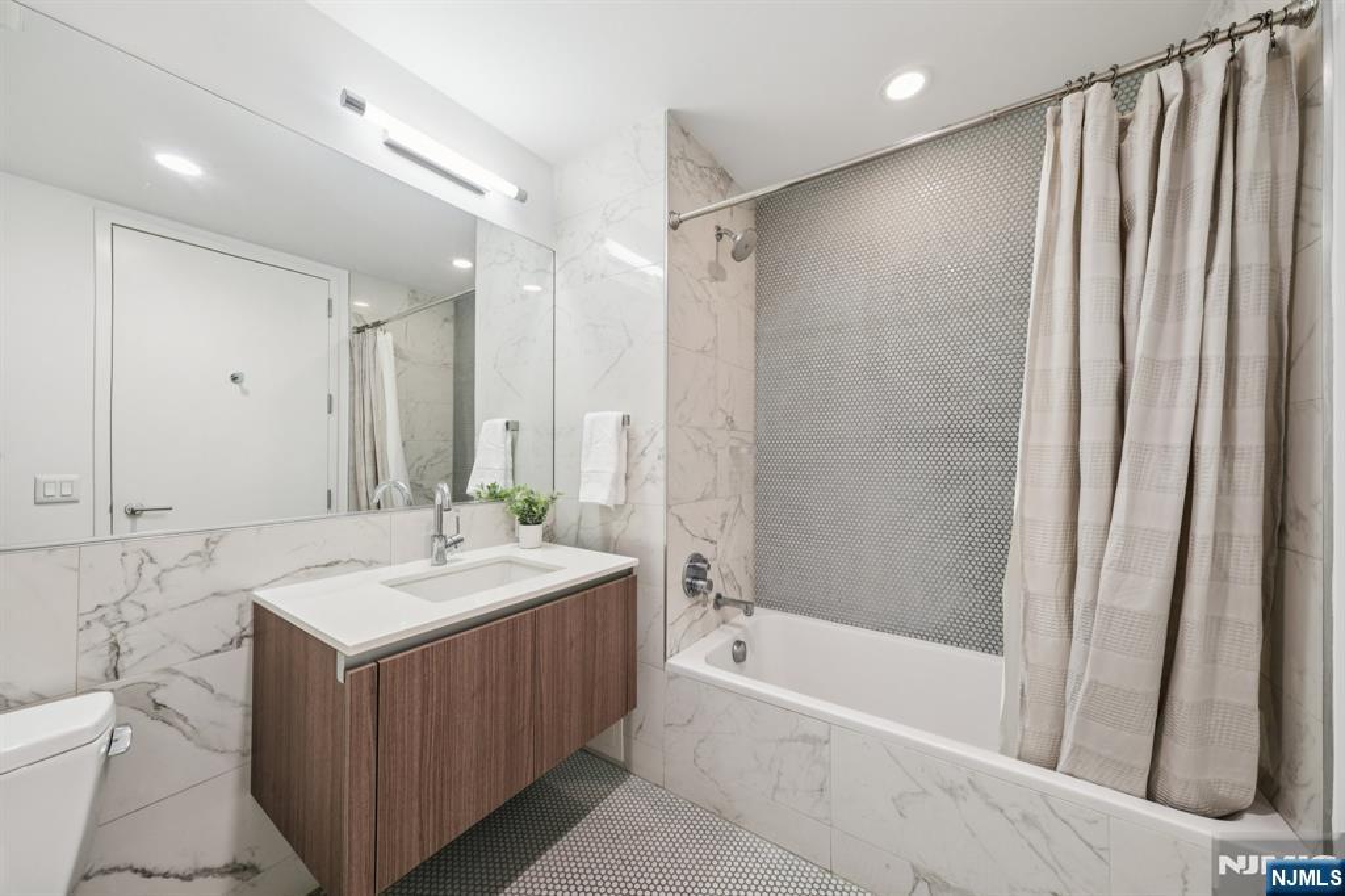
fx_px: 448
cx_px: 672
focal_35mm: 12
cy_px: 448
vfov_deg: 90.0
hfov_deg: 112.6
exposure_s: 1/8
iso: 200
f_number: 5.6
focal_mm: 8.1
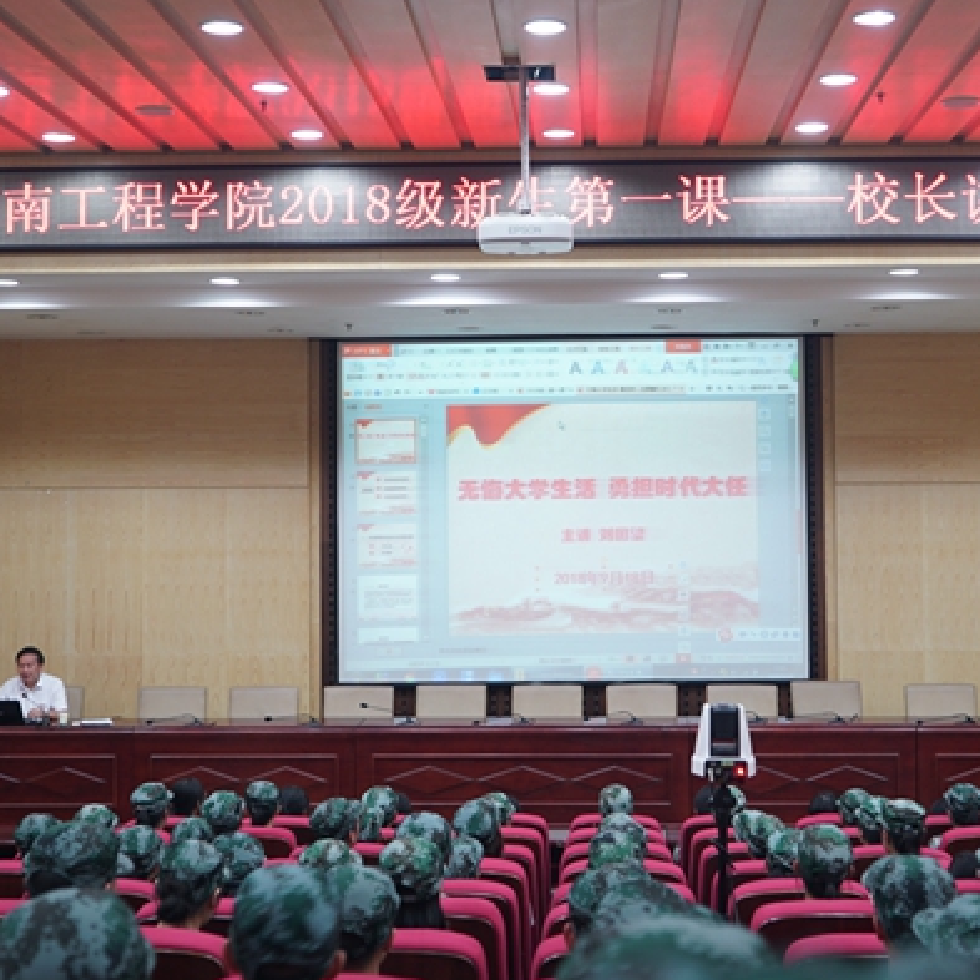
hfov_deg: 35.3
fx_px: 1537
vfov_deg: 35.4
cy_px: 485
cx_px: 569
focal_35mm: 48
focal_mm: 37
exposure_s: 1/10
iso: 200
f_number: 4
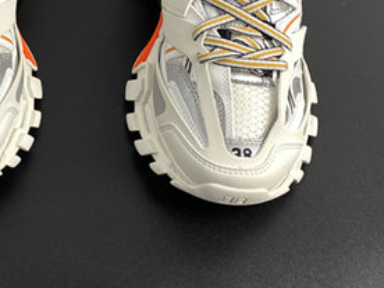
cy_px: 35
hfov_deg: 27.9
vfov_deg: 21.8
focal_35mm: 66
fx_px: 732
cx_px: 13
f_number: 1.8
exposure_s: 1/100
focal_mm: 4.25
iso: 80
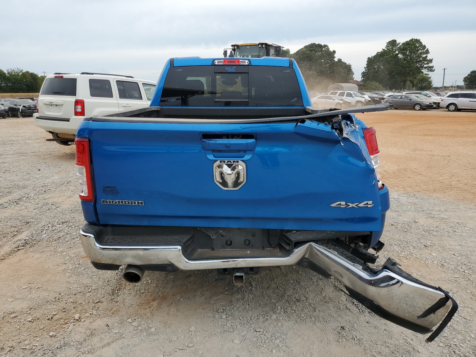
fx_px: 358
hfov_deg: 67.3
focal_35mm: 26
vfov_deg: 53.1
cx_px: 238
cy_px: 178
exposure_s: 1/1250
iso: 50
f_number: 1.5
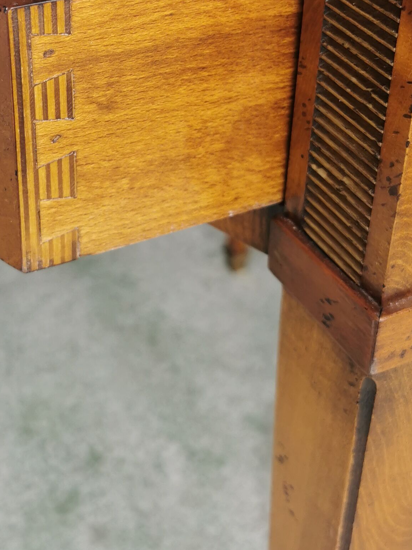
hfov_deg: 22.8
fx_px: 1016
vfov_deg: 29.4
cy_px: 90
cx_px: 120
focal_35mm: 64
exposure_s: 1/174
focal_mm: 5.56
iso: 50
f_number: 1.6
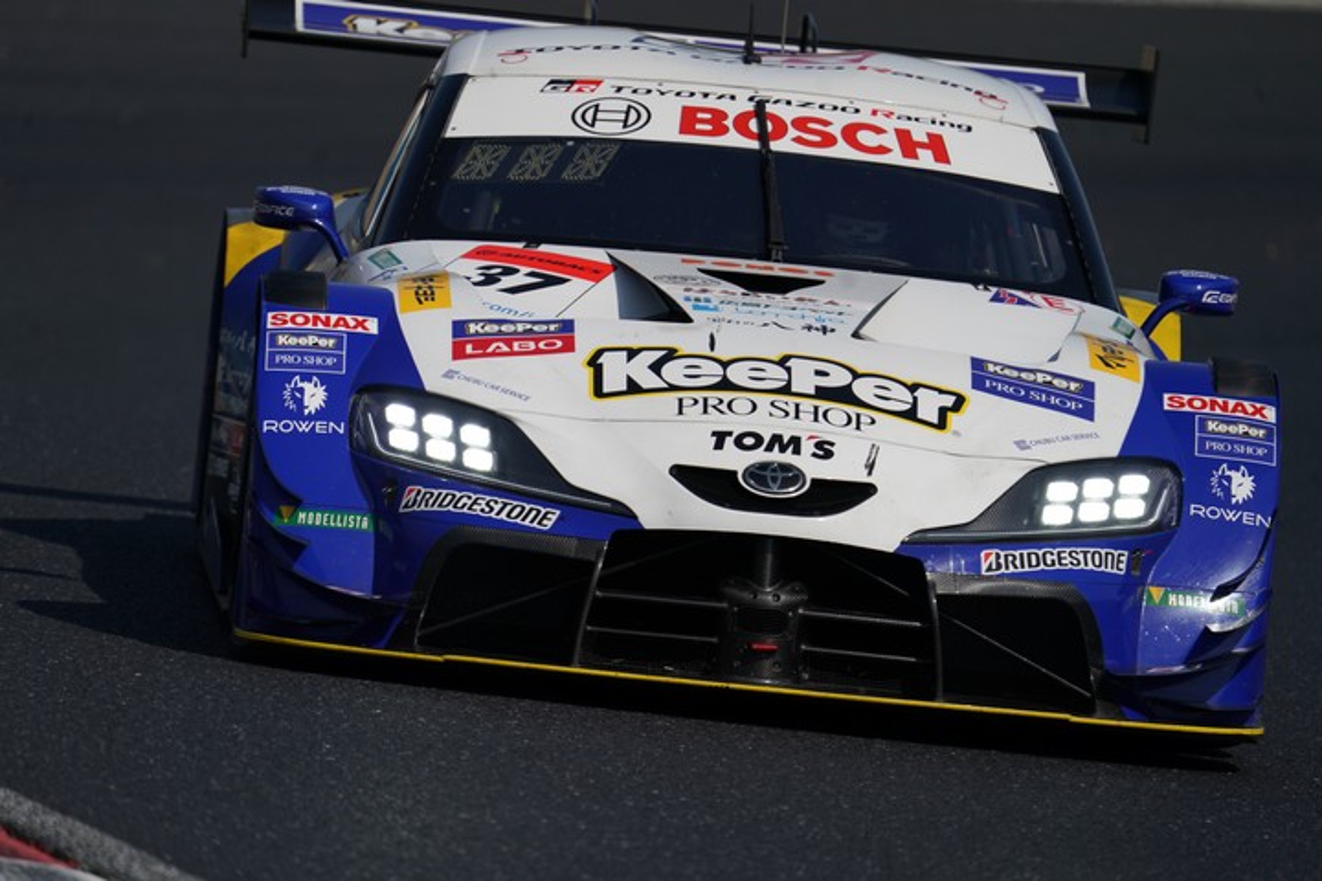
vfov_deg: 2.3
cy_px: 440
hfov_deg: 3.4
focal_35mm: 600
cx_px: 661
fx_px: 22032
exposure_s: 1/1250
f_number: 6.3
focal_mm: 600
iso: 100
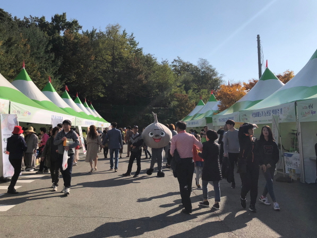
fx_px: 311
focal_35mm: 34
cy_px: 101
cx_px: 135
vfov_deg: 41.7
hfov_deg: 53.7
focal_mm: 3.99
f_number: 1.8
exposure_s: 1/3003
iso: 25
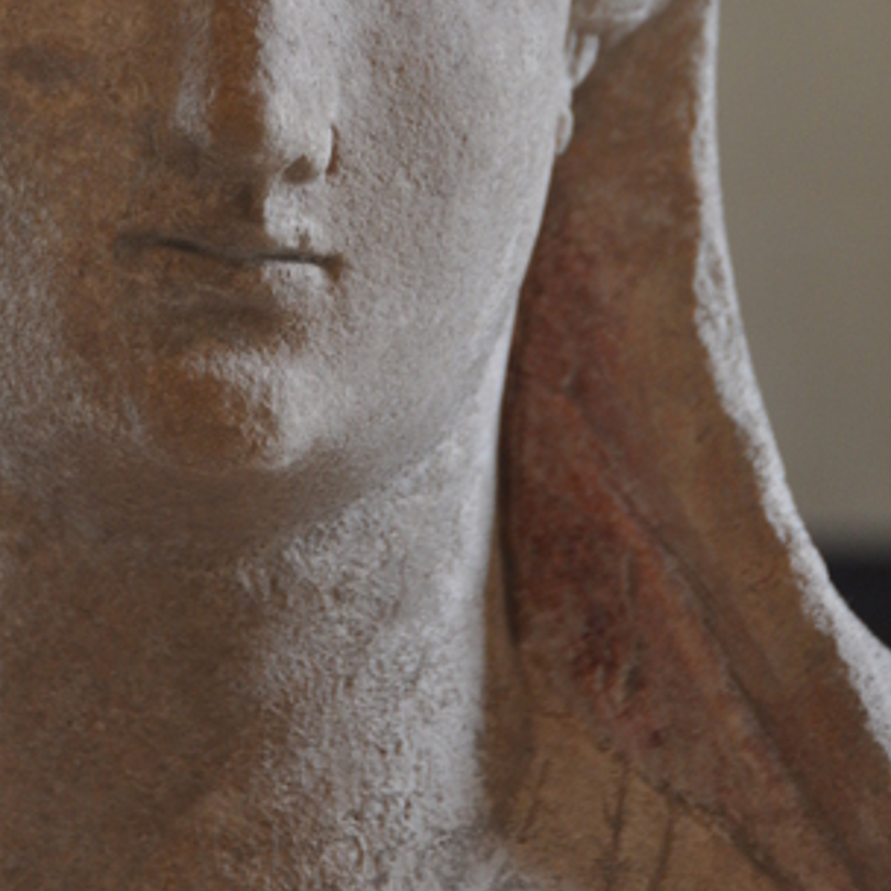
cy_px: -18
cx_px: 289
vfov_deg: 7.7
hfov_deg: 7.7
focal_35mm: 227
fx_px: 6610
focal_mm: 82
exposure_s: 1/50
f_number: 5
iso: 640
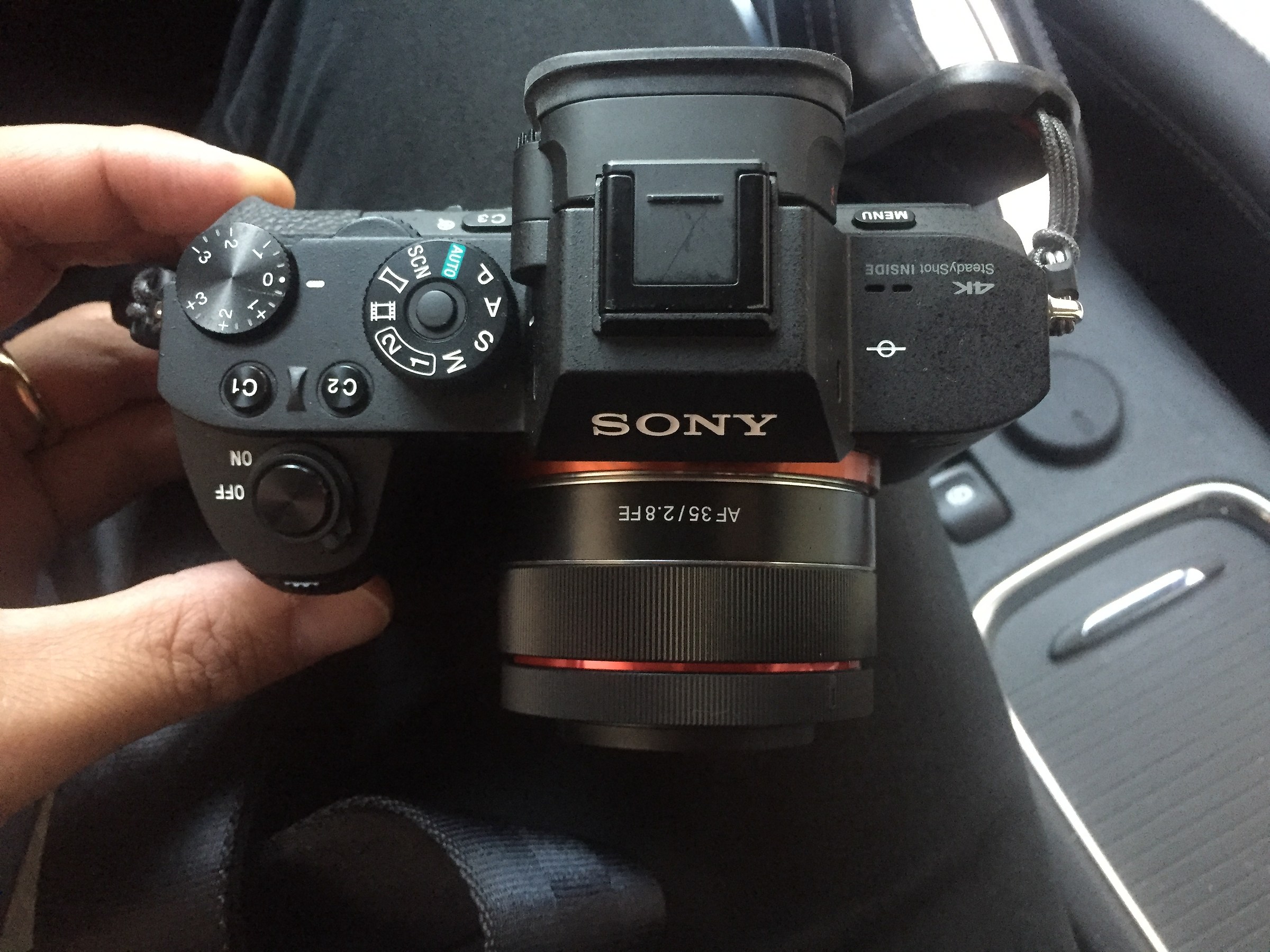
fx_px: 1064
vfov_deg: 48.2
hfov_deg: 61.7
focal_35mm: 29
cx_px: 635
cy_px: 476
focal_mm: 4.15
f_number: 2.2
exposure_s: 1/17
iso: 400
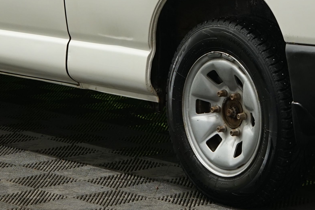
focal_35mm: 226
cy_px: -134
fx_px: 1977
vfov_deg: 6.0
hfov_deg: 9.1
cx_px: 229
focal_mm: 59
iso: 500
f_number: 5
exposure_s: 1/15
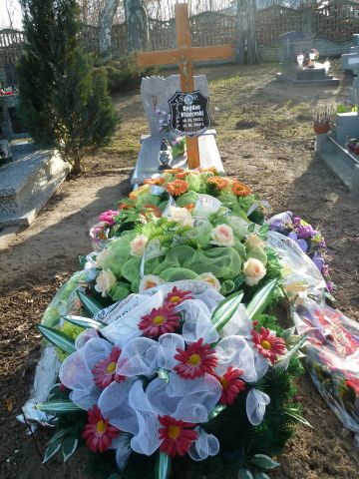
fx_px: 512
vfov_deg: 50.1
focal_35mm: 37
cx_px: 180
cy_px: 240
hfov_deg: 38.7
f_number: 4
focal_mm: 6.1
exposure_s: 1/125
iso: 80
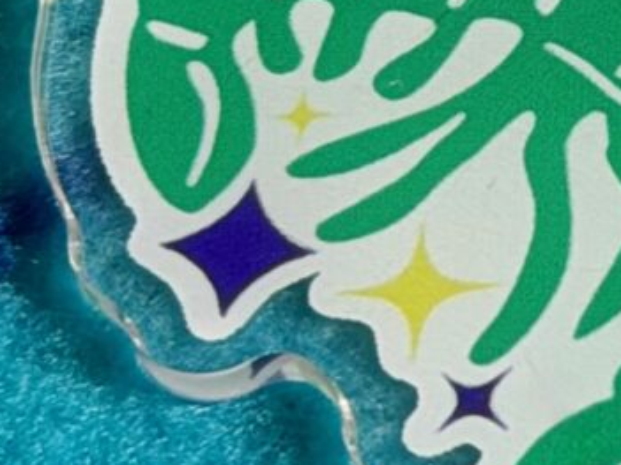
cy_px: -415
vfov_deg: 4.2
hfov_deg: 5.5
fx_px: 6277
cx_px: 1488
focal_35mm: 350
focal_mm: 6.76
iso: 50
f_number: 1.78
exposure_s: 1/60
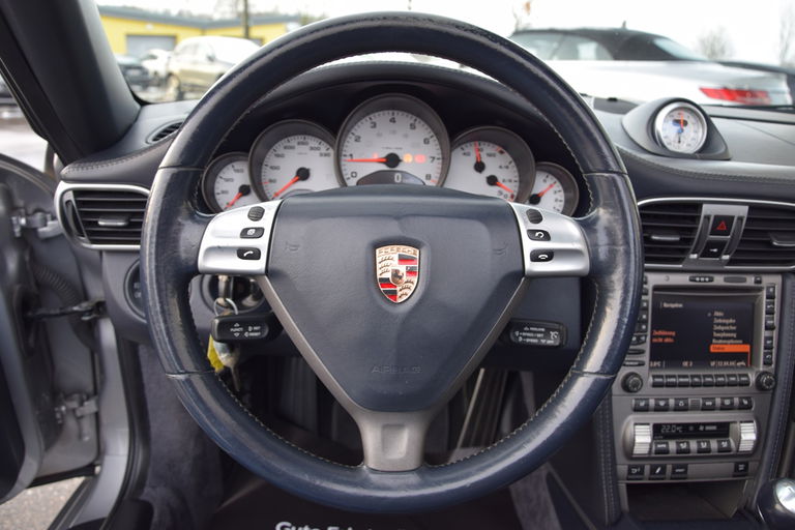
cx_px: 398
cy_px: 265
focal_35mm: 52
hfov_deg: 37.9
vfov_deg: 25.8
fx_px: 1159
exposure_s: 1/125
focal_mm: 35
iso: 400
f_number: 5.6
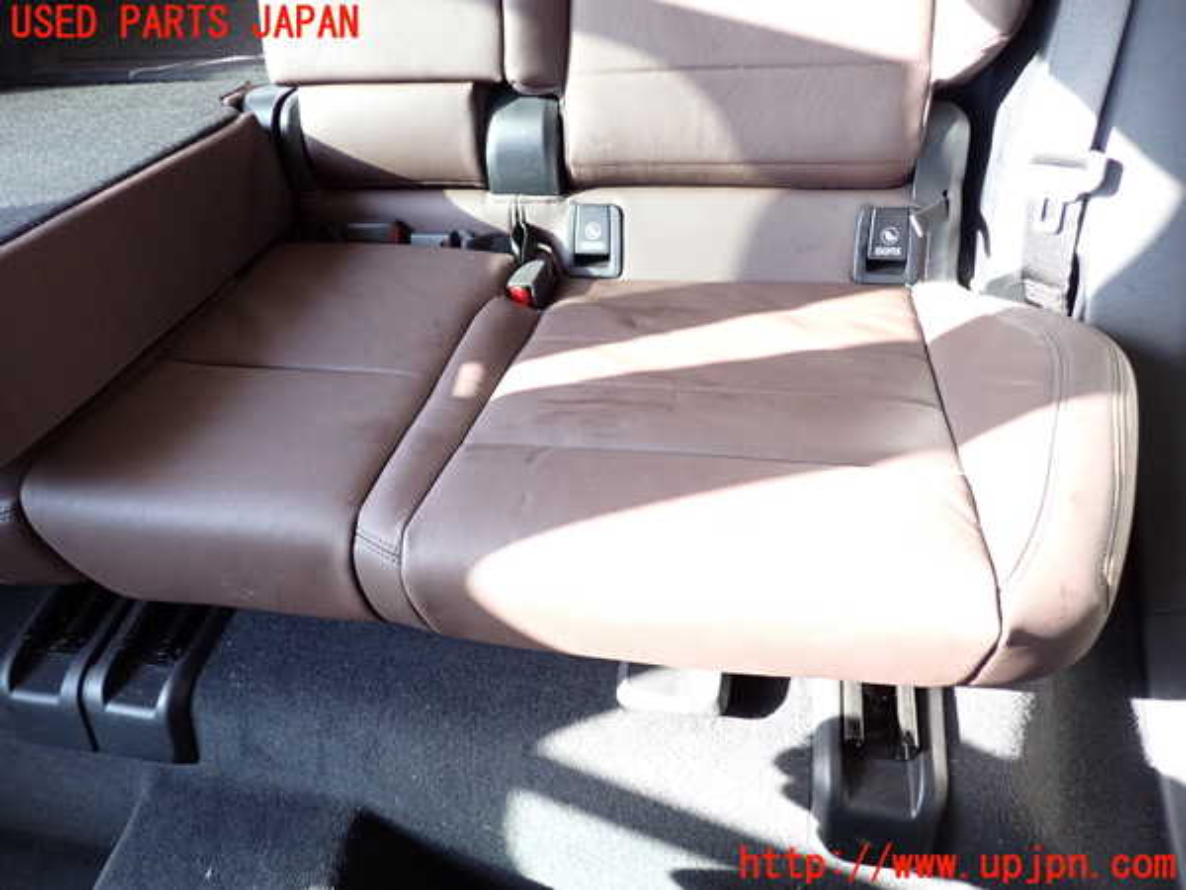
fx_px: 857
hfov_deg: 69.4
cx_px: 593
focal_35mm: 25
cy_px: 445
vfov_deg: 54.9
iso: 250
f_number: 2
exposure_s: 1/125
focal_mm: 4.5
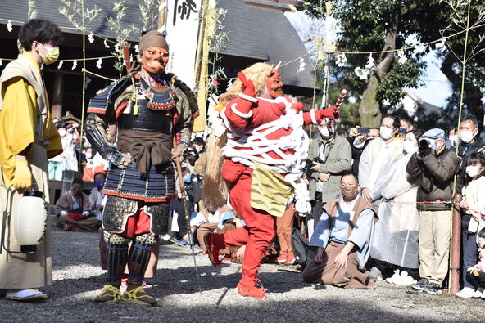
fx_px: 943
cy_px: 162
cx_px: 242
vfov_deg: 19.5
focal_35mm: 70
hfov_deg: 28.8
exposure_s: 1/1000
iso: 200
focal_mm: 70
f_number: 4
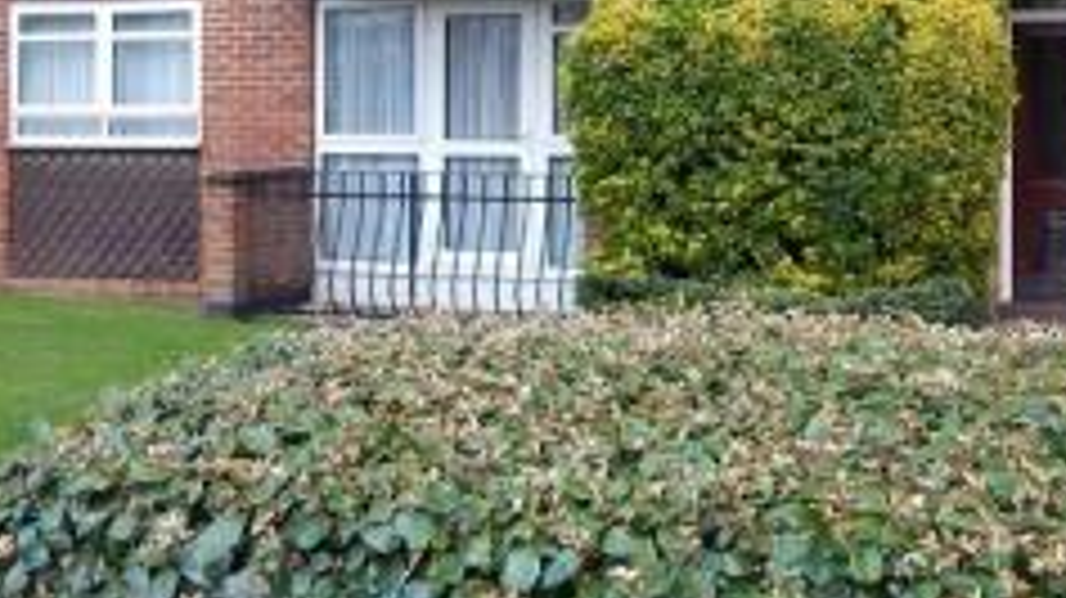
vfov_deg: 20.1
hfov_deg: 35.3
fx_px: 1667
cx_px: 645
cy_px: 110
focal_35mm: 59
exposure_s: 1/100
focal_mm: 4
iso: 125
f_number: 3
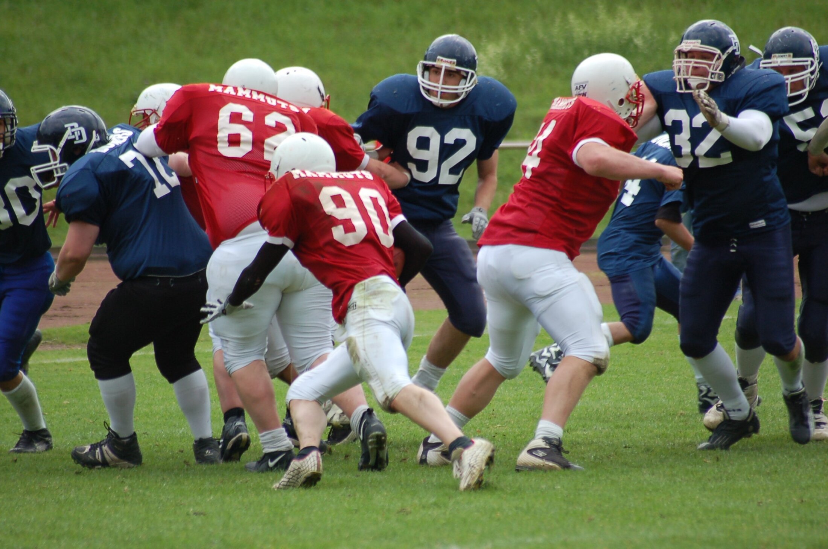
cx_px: 414
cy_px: 274
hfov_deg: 5.7
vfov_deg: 3.8
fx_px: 8264
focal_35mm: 360
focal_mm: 240
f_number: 5.3
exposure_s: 1/640
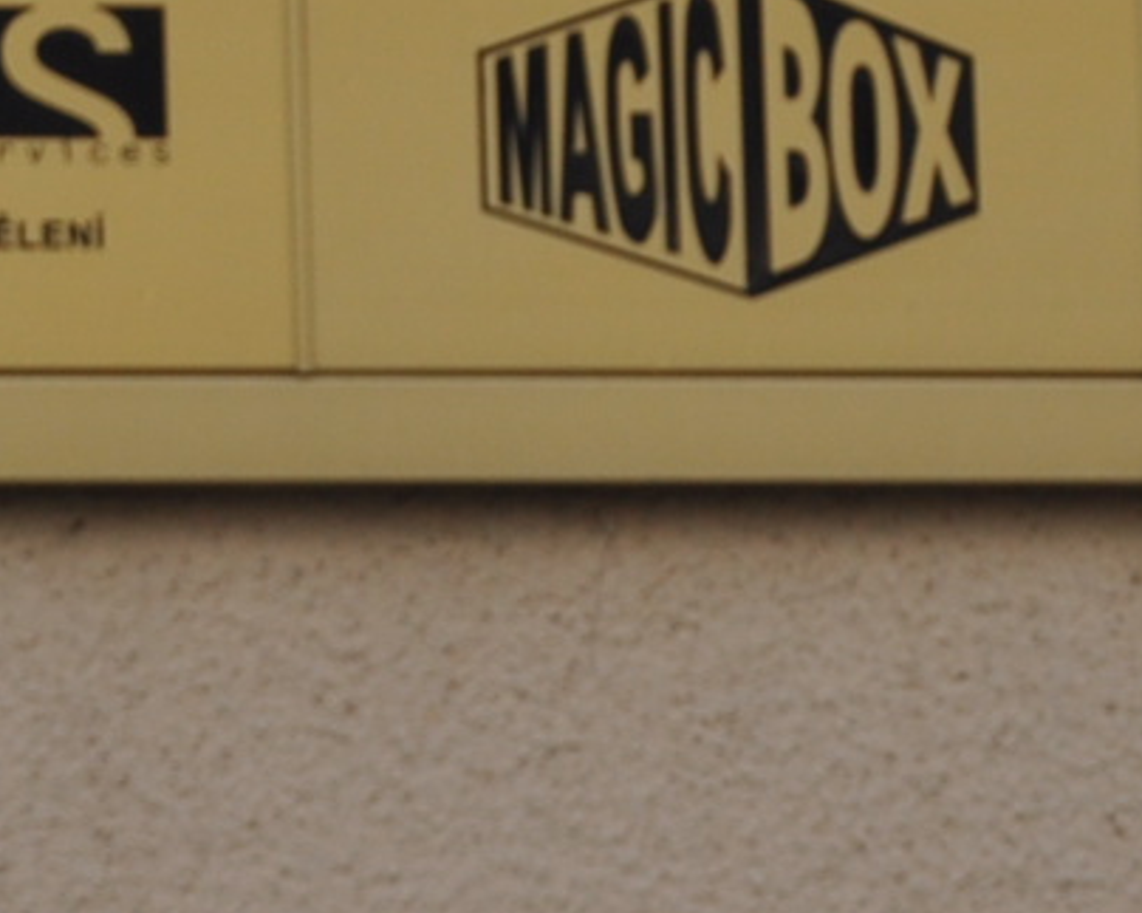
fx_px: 17639
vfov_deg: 2.9
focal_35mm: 522
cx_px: 585
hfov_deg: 3.7
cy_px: -1074
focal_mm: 70
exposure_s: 1/640
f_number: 6.3
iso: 200
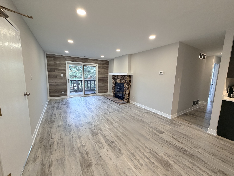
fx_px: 95
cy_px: 88
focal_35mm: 14
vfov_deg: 85.7
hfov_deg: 102.1
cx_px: 117
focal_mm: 2.22
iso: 200
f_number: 2.2
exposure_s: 1/120
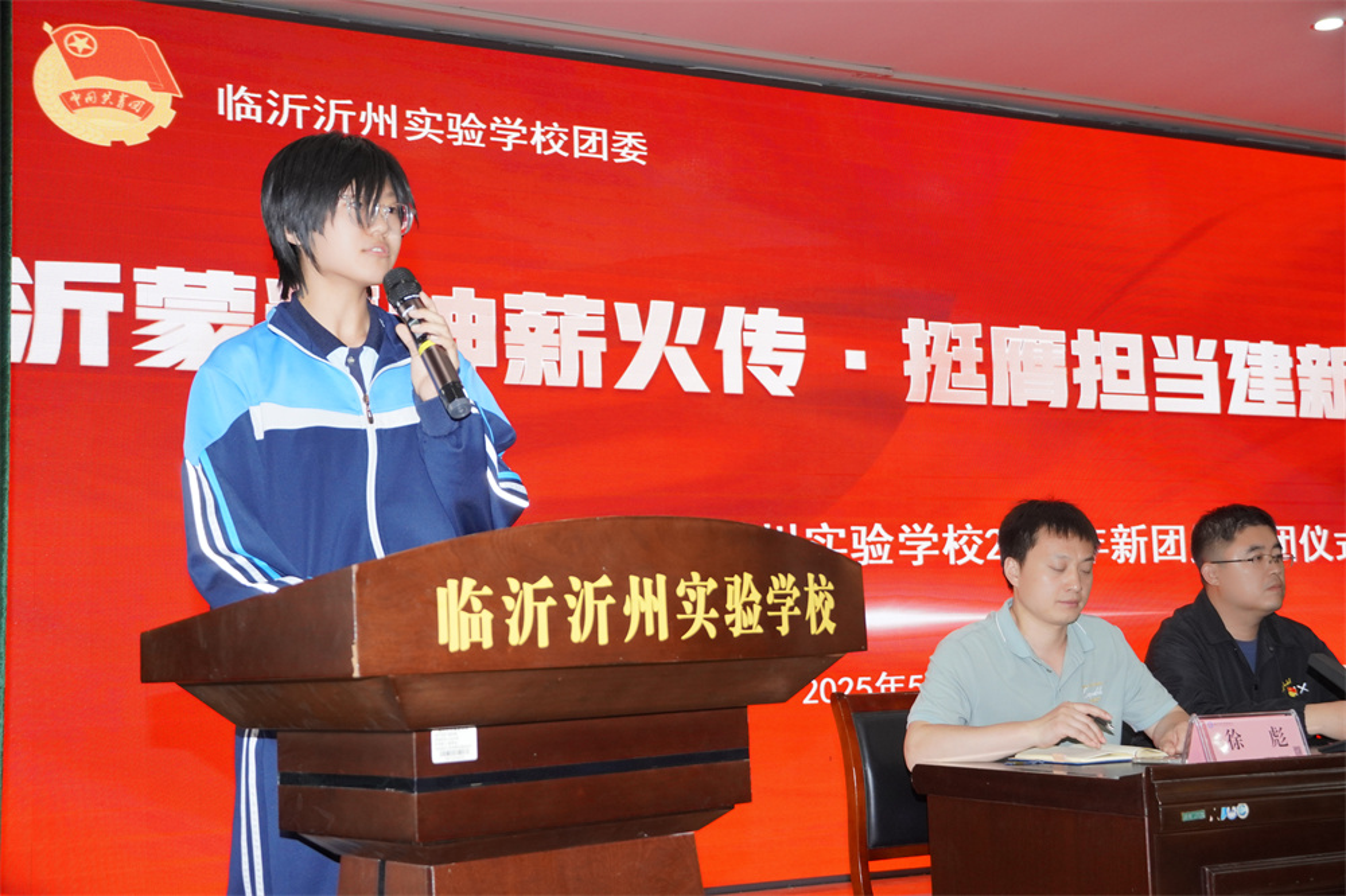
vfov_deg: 28.1
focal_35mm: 48
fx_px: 1794
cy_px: 448
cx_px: 673
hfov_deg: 41.1
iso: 800
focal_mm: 32
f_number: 4.5
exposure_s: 1/160
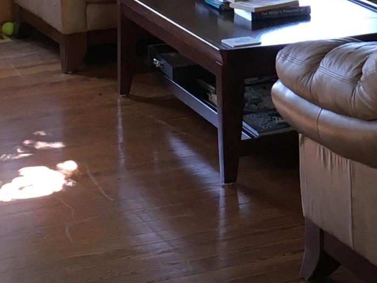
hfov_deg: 15.5
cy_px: -151
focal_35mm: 125
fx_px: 1361
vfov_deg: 11.3
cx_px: 357
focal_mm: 4.15
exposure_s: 1/30
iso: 50
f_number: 2.2
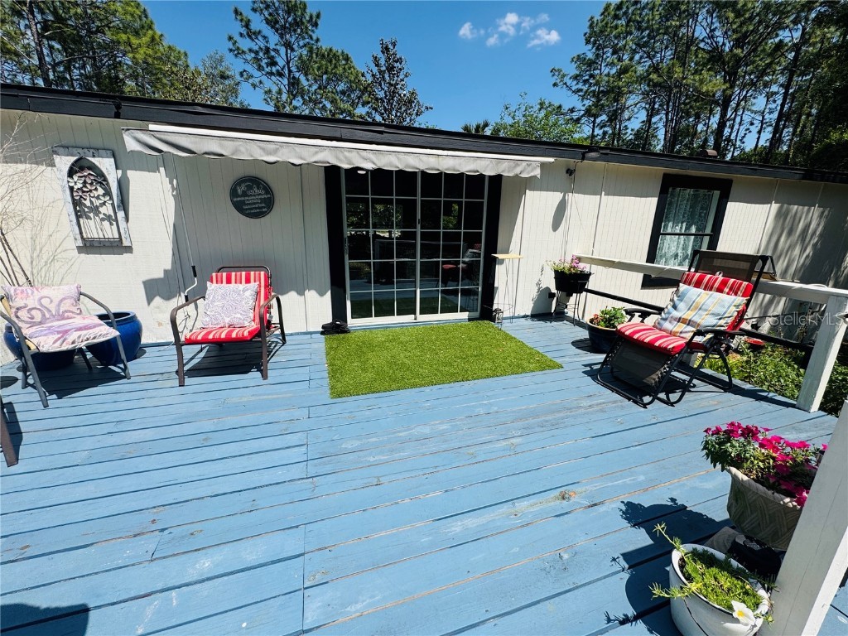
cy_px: 318
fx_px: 343
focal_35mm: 14
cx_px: 424
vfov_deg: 85.7
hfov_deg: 102.1
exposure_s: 1/1976
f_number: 2.2
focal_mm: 2.22
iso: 40
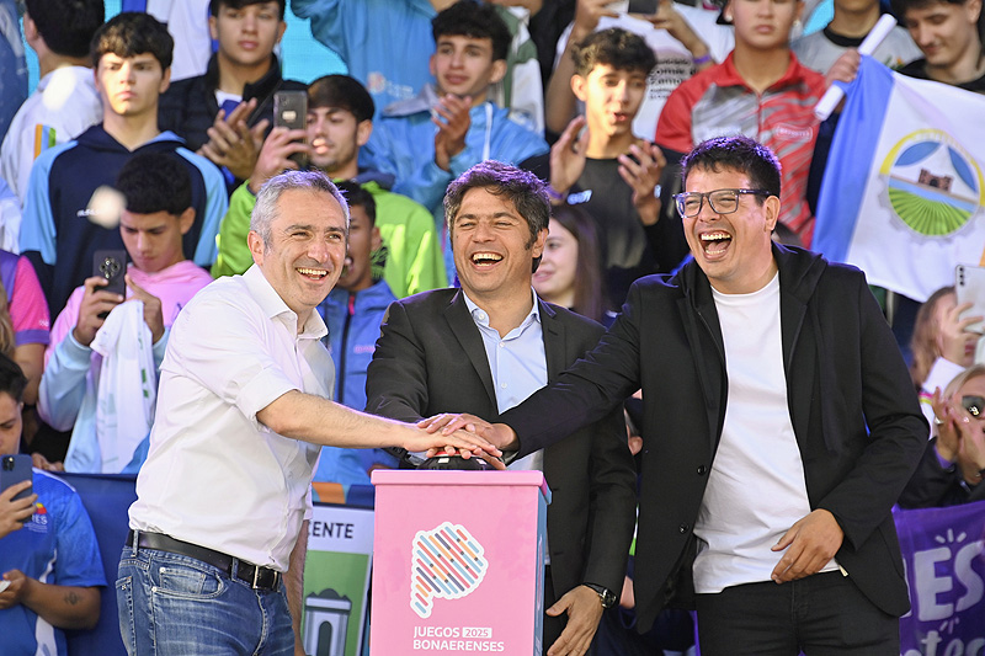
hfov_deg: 6.4
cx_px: 492
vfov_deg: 4.3
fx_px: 8753
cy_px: 328
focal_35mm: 320
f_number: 5.6
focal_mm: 320
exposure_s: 1/1000
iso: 1000
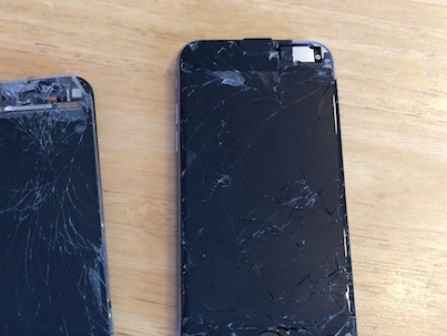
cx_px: 114
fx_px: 595
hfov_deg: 40.1
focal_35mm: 46
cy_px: 230
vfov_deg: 31.3
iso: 50
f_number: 2.2
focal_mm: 4.15
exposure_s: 1/30
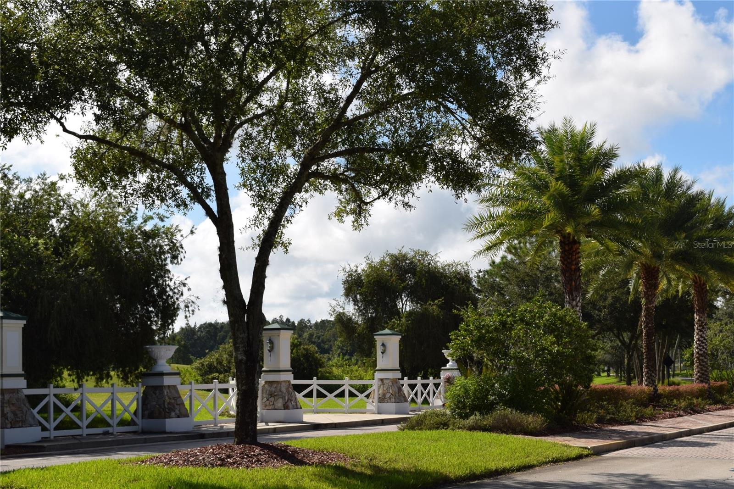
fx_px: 1040
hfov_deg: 38.9
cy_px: 244
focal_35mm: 51
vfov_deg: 26.5
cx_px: 367
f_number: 11
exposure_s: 1/200
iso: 100
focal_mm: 34
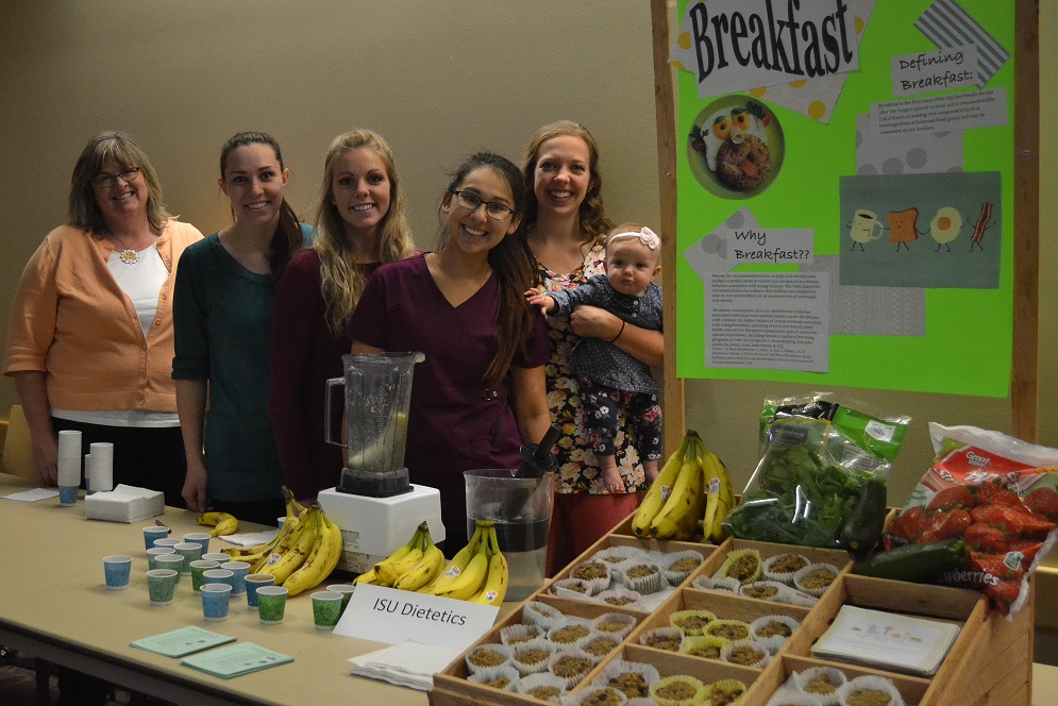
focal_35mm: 36
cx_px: 529
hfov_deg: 53.1
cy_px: 353
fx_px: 1058
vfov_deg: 36.9
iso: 2500
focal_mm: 24
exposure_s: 1/60
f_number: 3.8
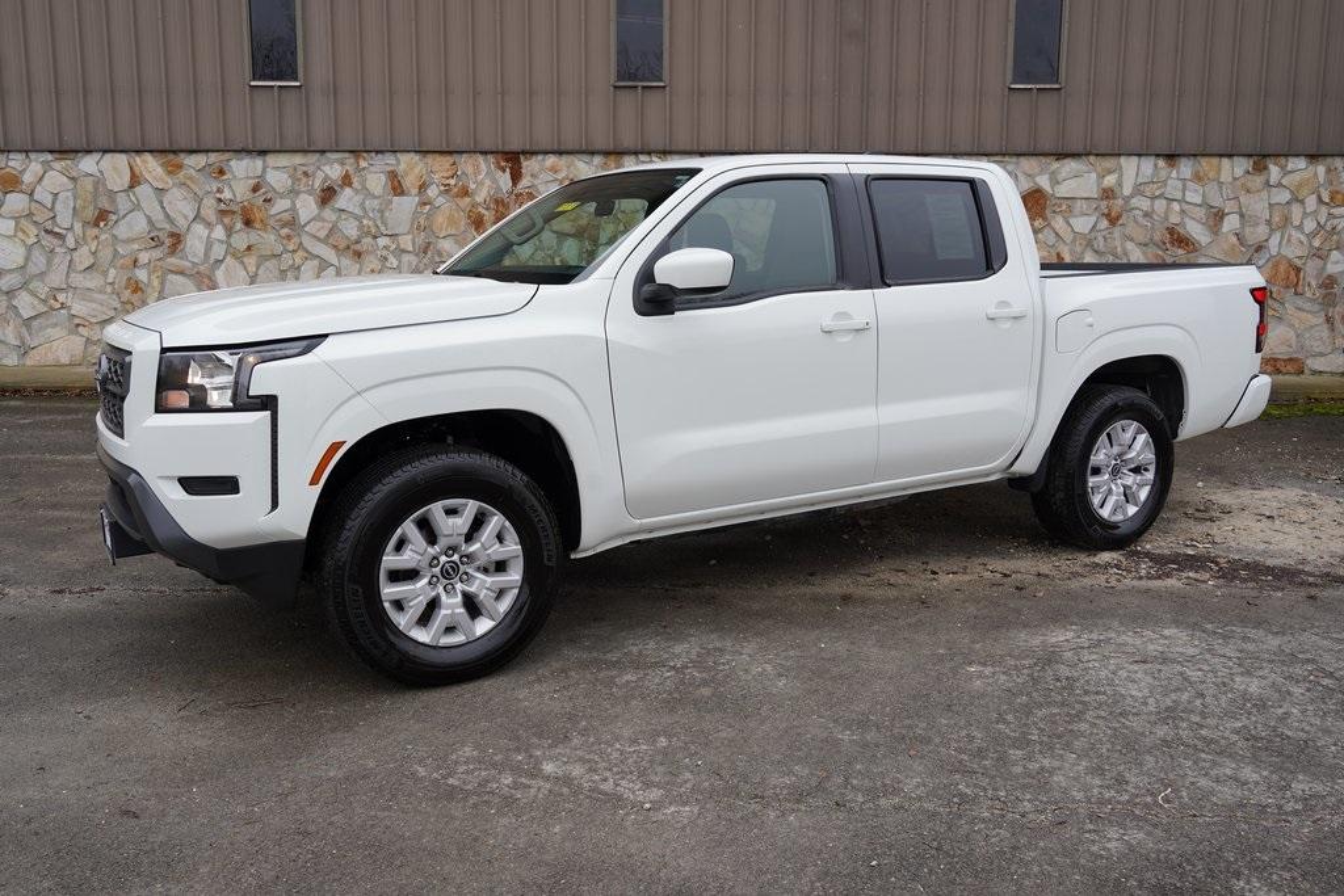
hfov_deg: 60.3
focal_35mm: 31
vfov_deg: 42.3
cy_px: 448
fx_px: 1157
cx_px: 672
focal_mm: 31
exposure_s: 1/200
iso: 200
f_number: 6.3
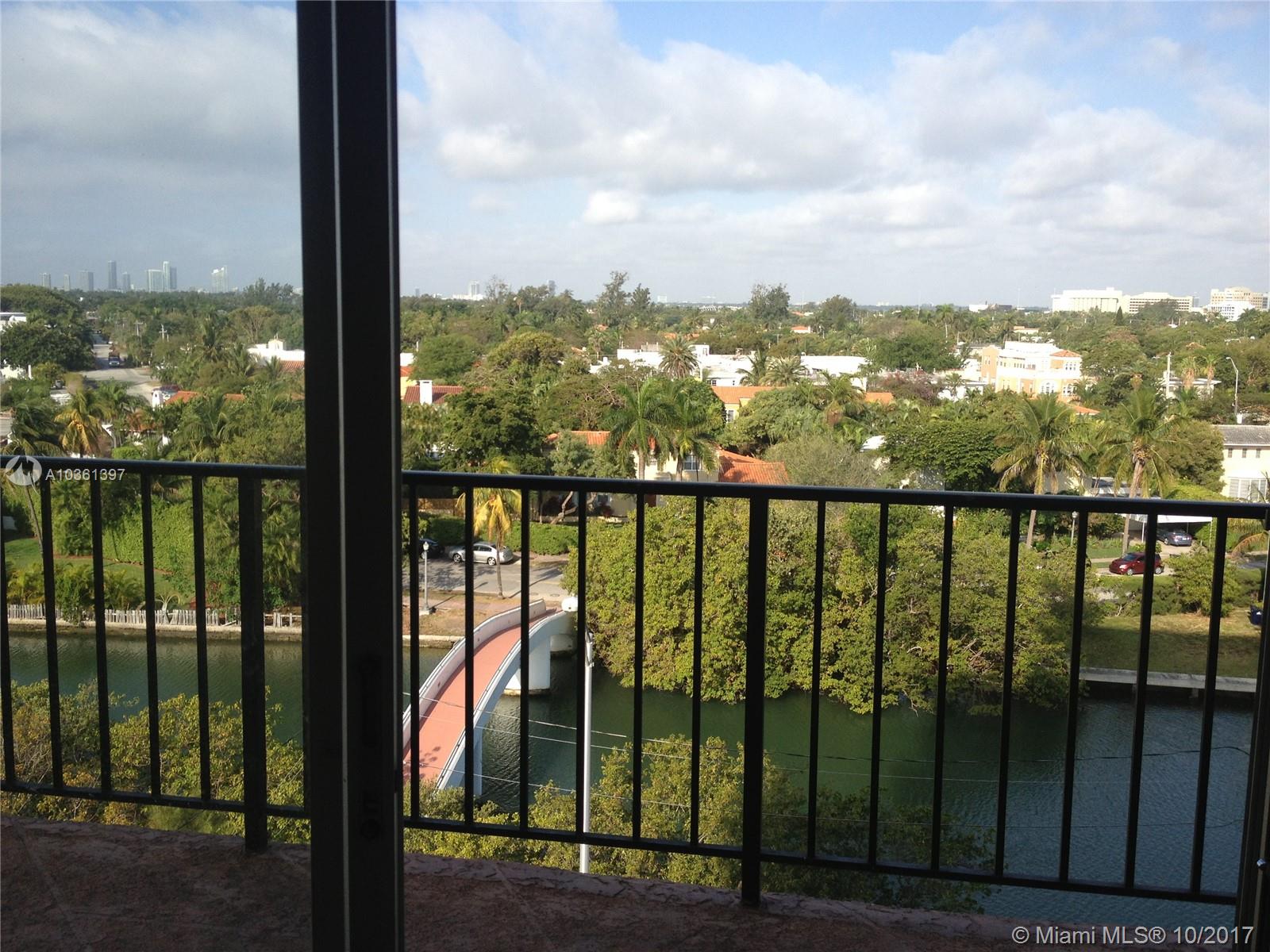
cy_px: 476
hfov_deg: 52.6
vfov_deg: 40.7
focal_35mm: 35
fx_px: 1284
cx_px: 635
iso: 50
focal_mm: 4.28
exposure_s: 1/1200
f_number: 2.4
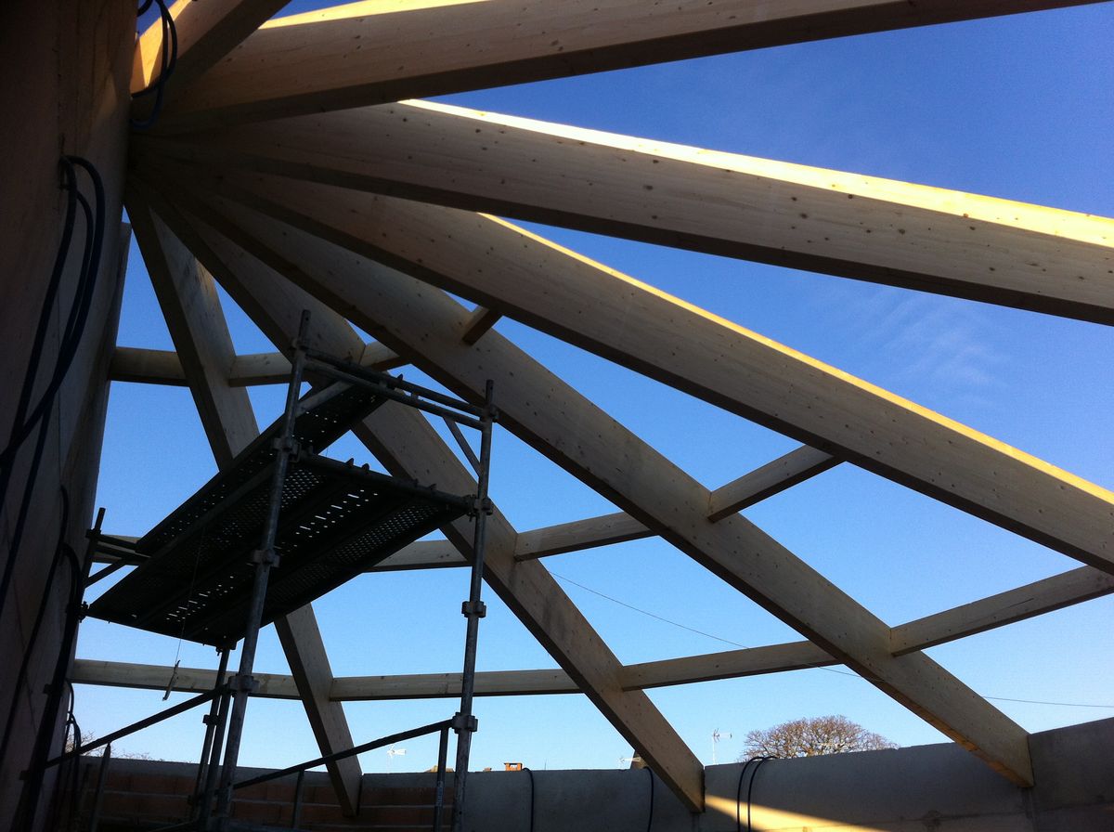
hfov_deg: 52.7
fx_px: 1125
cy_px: 416
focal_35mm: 35
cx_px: 557
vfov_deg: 40.6
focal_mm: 3.85
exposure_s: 1/382
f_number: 2.8
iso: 80
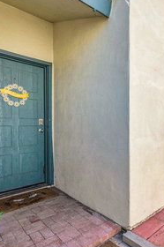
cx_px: 131
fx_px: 164
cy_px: 129
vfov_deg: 73.8
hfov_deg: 49.9
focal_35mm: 24
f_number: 8
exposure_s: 1/250
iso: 250
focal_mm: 14
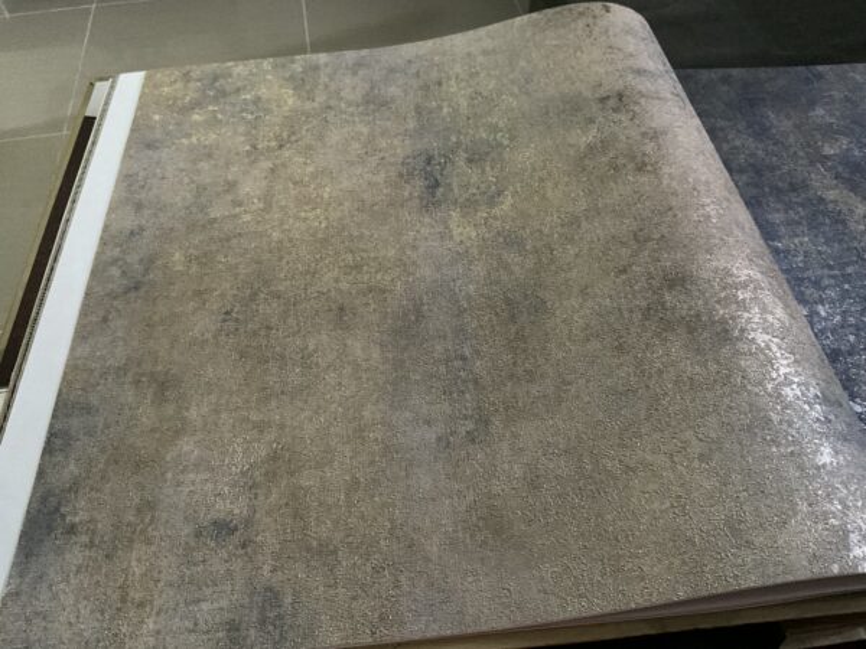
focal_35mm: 29
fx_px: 726
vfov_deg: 48.2
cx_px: 433
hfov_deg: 61.7
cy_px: 324
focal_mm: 3
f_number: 1.8
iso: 640
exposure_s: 1/27
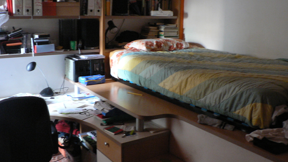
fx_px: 305
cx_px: 147
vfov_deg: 29.6
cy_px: 59
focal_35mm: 40
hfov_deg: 50.5
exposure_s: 1/4
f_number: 2.8
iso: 200
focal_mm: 6
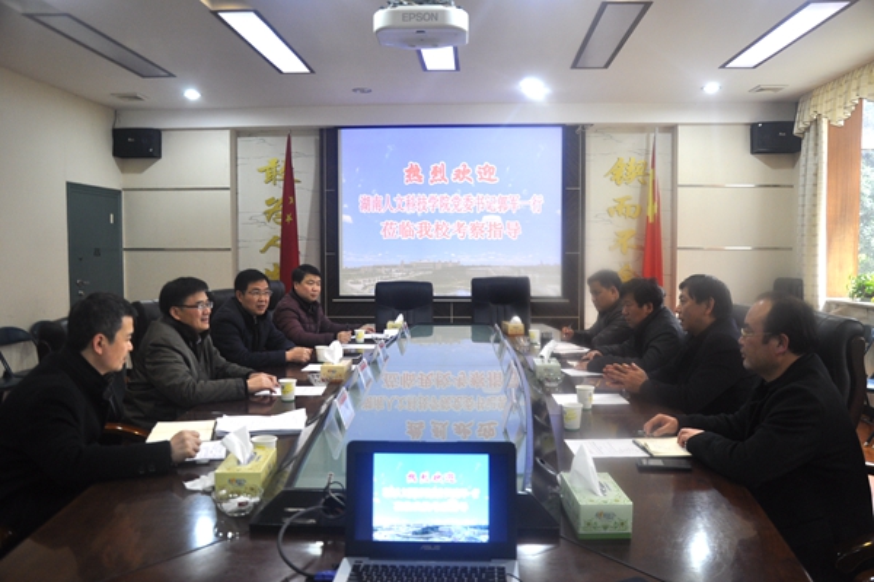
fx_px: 764
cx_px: 437
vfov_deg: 41.6
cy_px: 291
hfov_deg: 59.5
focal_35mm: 32
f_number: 3.8
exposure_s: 1/50
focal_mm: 21
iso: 640
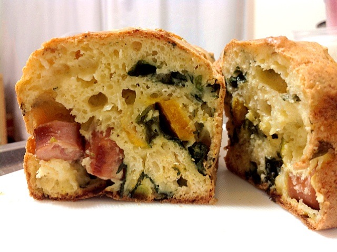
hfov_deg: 52.7
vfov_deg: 40.6
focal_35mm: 35
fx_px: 340
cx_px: 168
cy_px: 126
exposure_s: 1/15
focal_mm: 4.28
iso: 80
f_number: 2.4
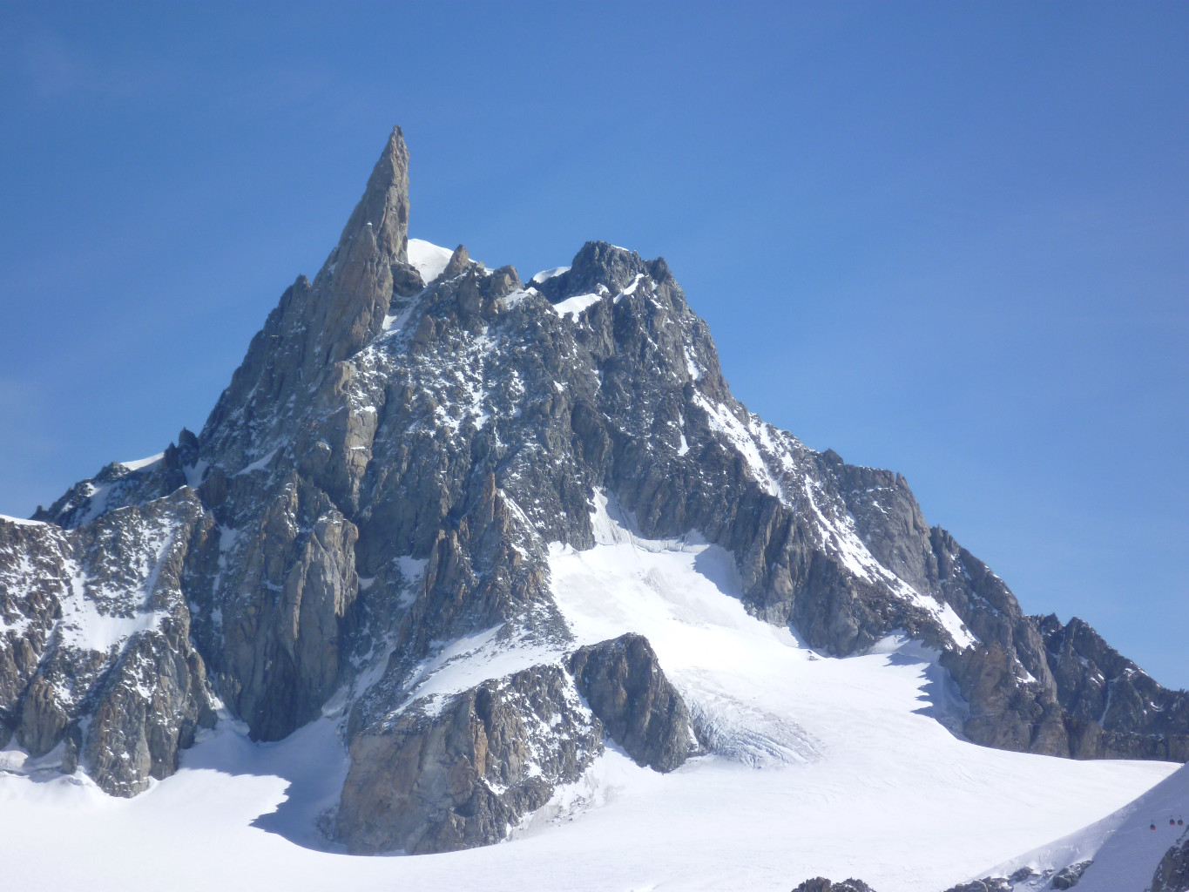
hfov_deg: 16.0
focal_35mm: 123
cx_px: 594
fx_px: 4225
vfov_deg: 12.1
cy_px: 446
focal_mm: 22
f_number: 6.4
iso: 80
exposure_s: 1/400
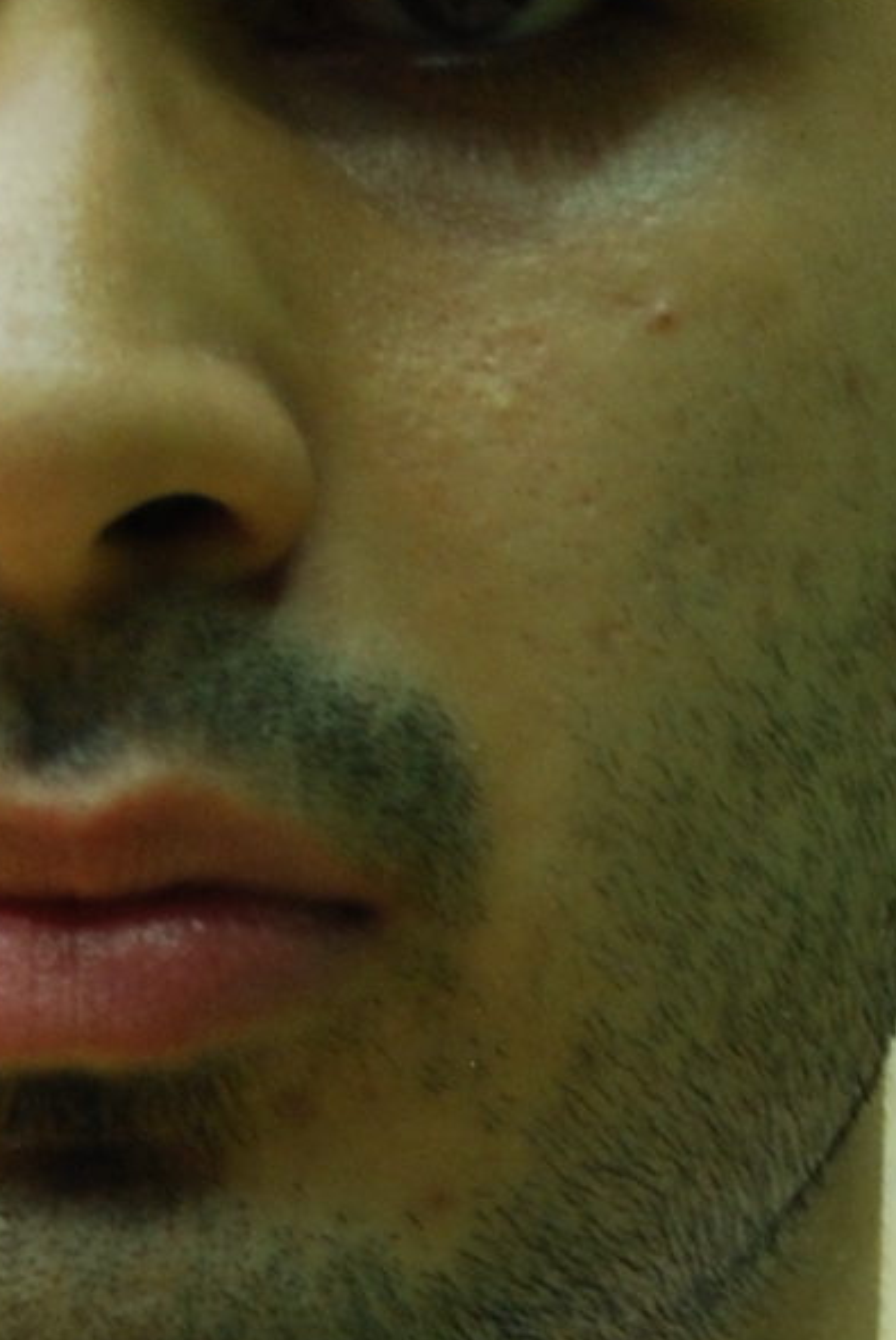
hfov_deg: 5.6
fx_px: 9167
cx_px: 111
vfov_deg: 8.1
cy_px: 2146
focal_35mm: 246
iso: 200
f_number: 3.8
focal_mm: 25
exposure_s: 1/30
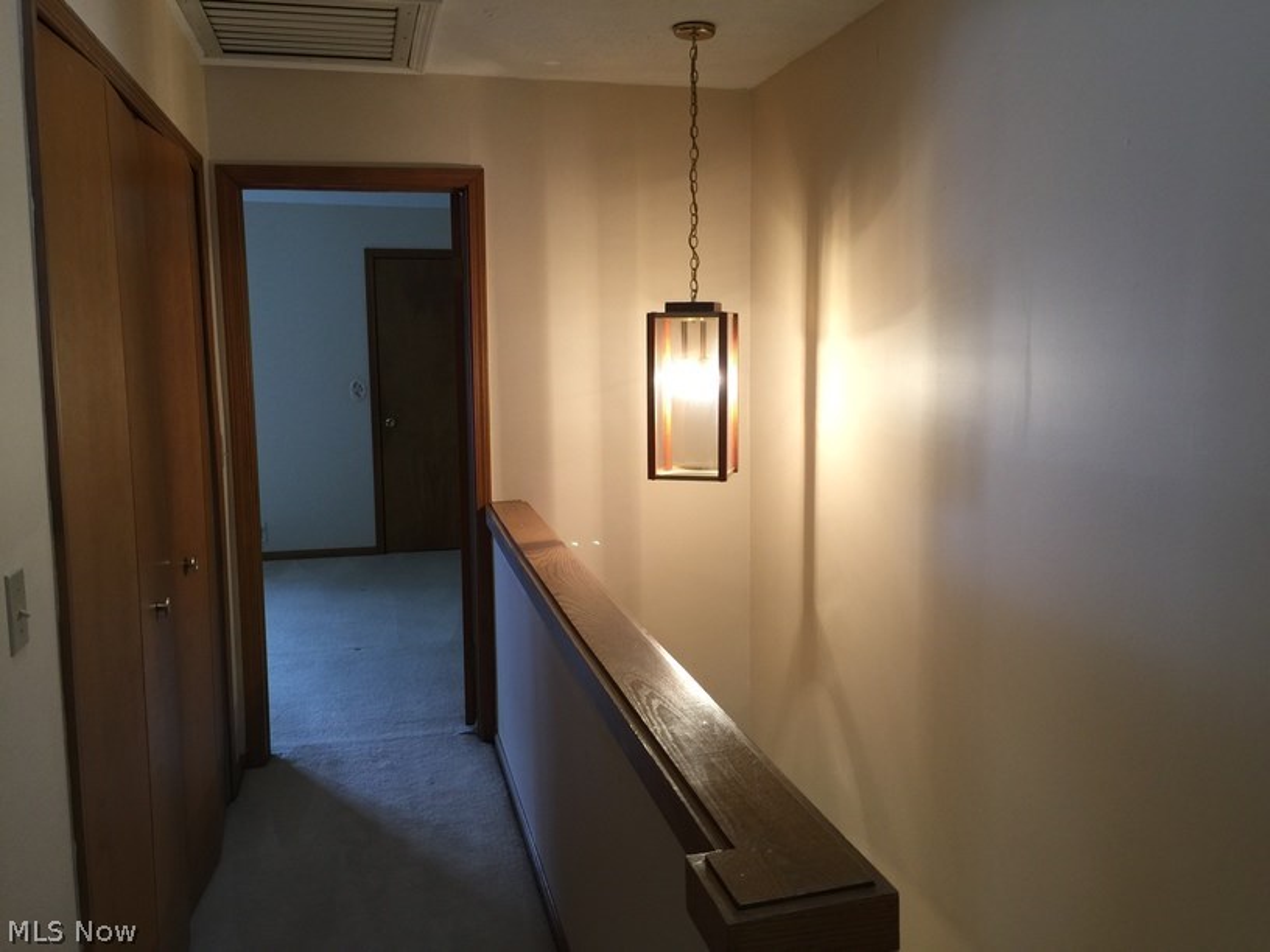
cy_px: 476
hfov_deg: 61.7
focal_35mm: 29
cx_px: 635
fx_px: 1064
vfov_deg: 48.2
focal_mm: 4.15
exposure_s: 1/15
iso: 40
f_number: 2.2
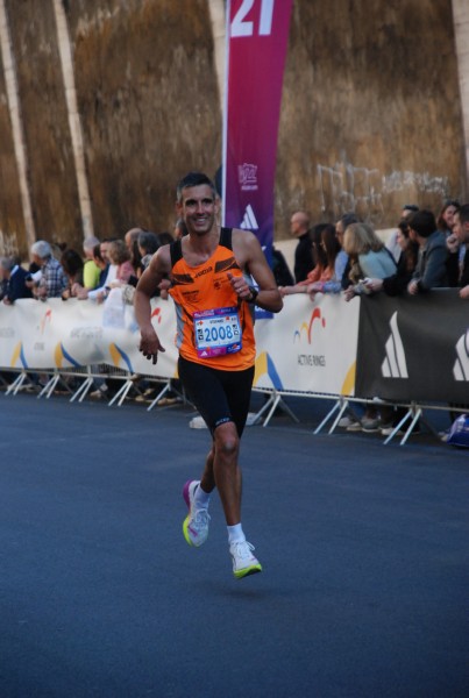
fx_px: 3937
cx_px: 234
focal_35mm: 202
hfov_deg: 6.8
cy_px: 349
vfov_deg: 10.1
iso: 1000
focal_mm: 135
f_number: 5.6
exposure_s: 1/640
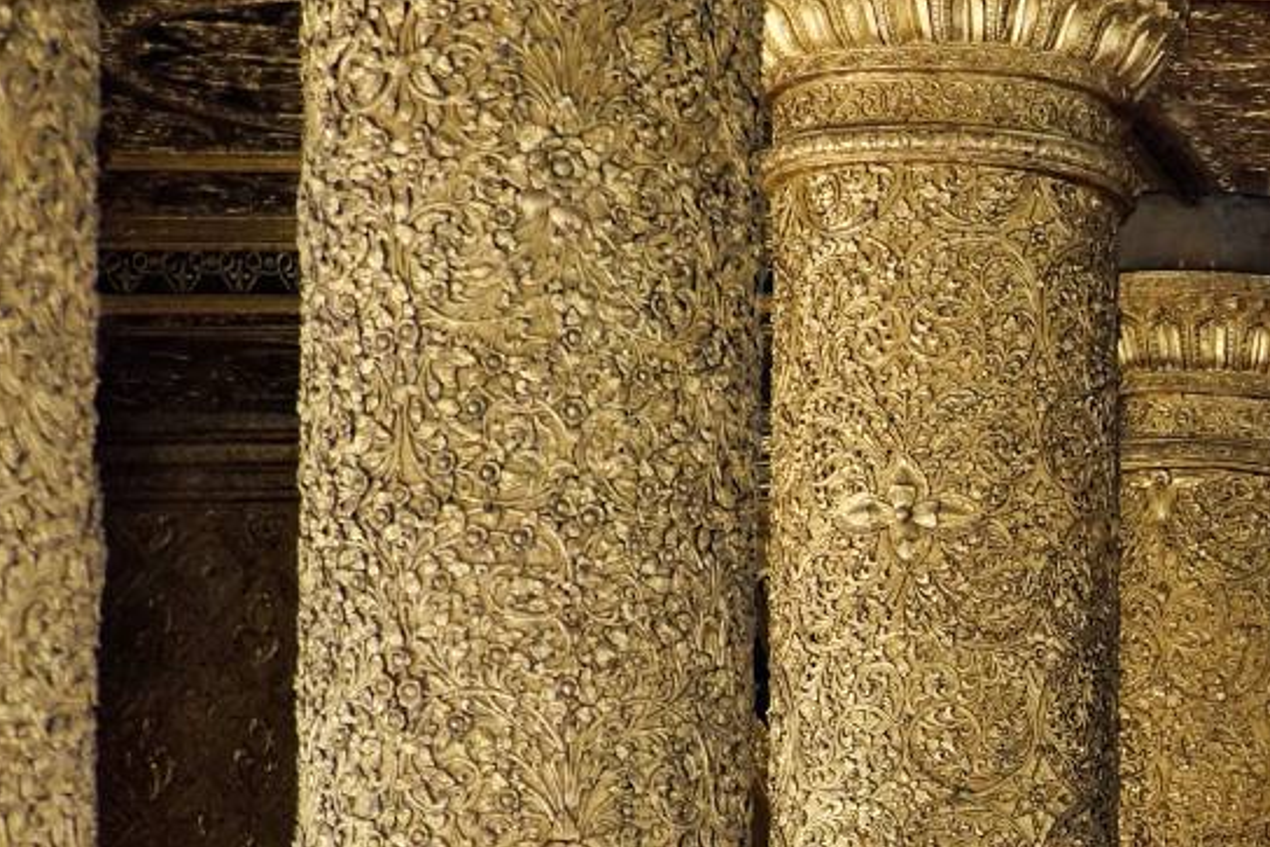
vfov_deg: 7.0
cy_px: 1372
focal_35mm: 194
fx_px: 6845
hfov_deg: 10.1
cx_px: 2166
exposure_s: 1/60
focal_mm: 55
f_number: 4
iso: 1000
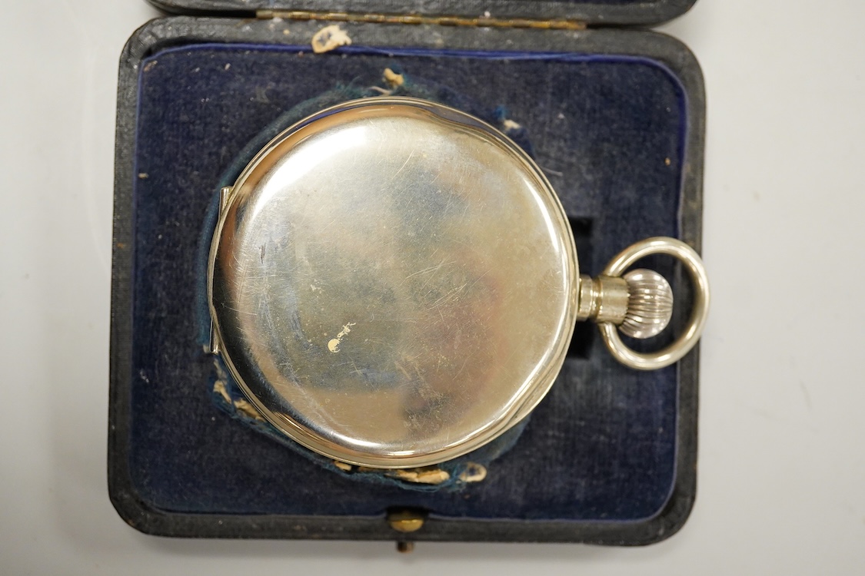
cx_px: 432
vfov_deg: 29.9
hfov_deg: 43.6
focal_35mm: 45
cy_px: 288
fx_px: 1081
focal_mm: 30
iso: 2500
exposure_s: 1/400
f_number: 3.5
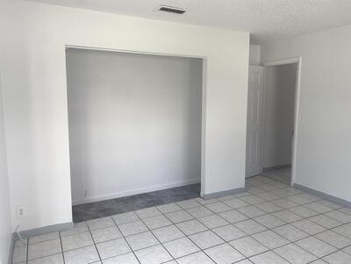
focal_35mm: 26
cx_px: 176
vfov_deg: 53.1
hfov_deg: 67.3
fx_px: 264
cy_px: 132
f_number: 1.8
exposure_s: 1/121
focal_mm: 4.25
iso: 32
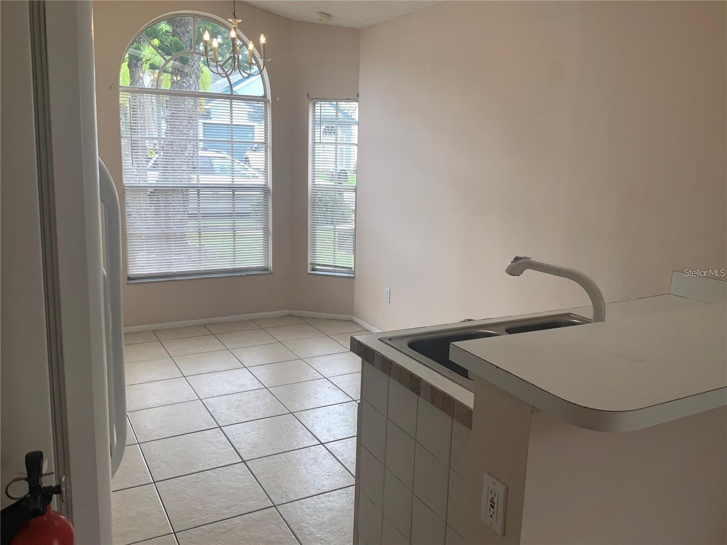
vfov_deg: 48.2
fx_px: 609
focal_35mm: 29
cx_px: 364
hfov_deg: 61.7
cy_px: 272
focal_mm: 3
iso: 20
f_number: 1.8
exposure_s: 1/120
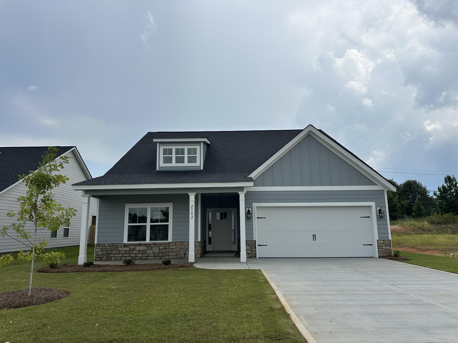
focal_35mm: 24
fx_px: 318
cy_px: 172
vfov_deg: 56.8
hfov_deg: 71.6
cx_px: 229
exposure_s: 1/6623
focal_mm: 6.86
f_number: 1.78
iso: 80
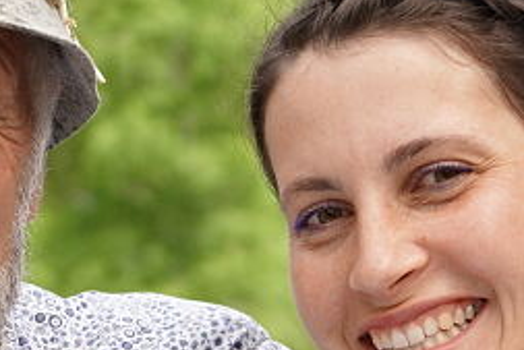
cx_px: 246
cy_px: 454
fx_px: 3413
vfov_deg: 5.8
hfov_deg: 8.8
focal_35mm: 234
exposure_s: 1/500
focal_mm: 33
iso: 400
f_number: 2.8
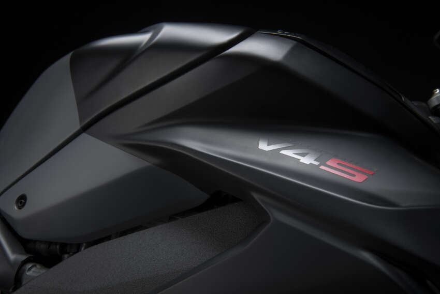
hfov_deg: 39.6
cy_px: 147
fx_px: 611
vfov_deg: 27.0
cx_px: 220
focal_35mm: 50
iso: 100
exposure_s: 1/160
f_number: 13
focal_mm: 50
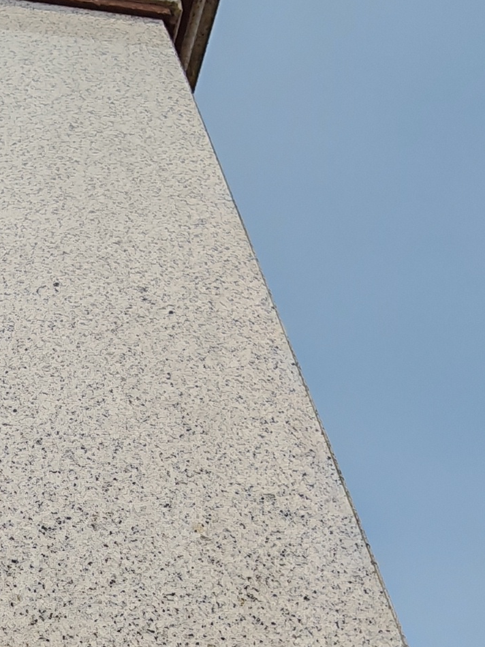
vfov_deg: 35.6
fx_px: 953
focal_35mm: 51
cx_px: 42
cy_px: 562
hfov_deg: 27.5
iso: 50
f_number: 2
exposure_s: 1/2000
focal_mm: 1.82
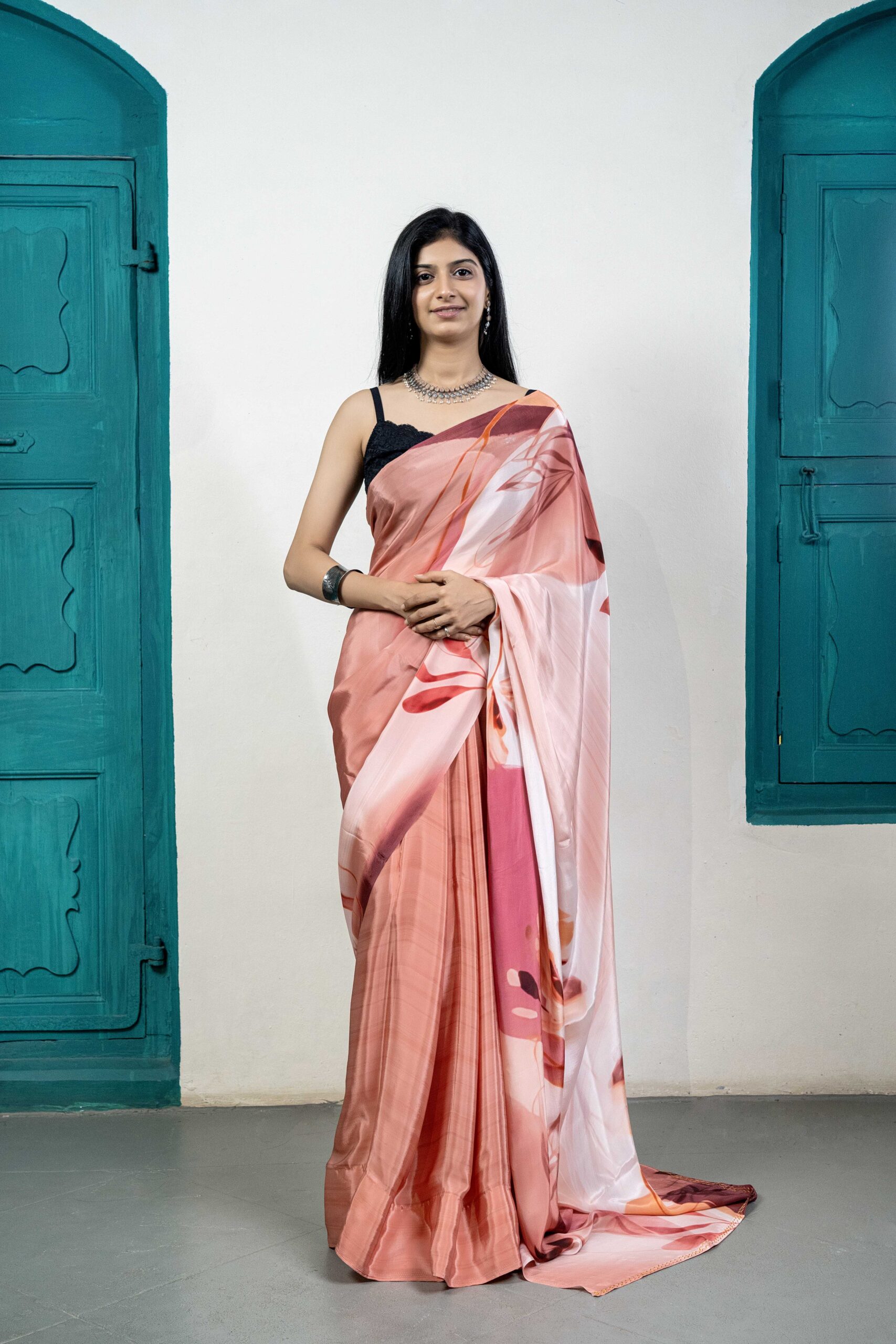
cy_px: 672
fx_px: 1642
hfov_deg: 30.5
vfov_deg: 44.5
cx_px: 448
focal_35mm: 44
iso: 1250
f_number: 5.6
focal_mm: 44
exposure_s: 1/160
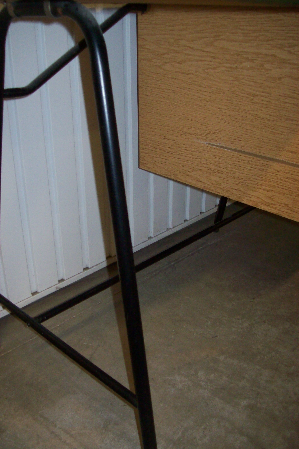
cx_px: 129
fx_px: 473
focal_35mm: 38
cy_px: 227
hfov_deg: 35.0
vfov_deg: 50.7
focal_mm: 6
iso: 200
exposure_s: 1/64
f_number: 2.7
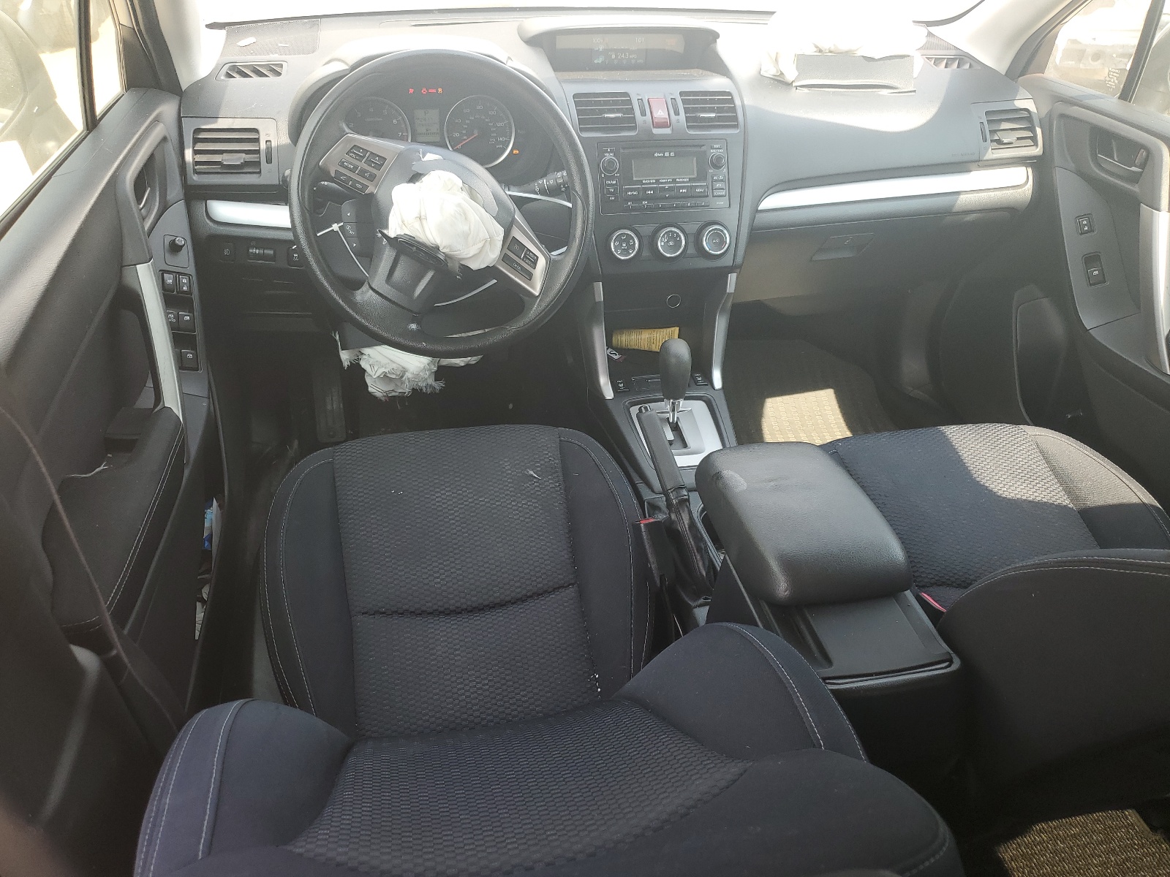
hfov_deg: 67.3
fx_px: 879
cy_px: 438
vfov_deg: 53.1
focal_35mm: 26
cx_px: 585
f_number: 1.5
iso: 50
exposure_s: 1/250
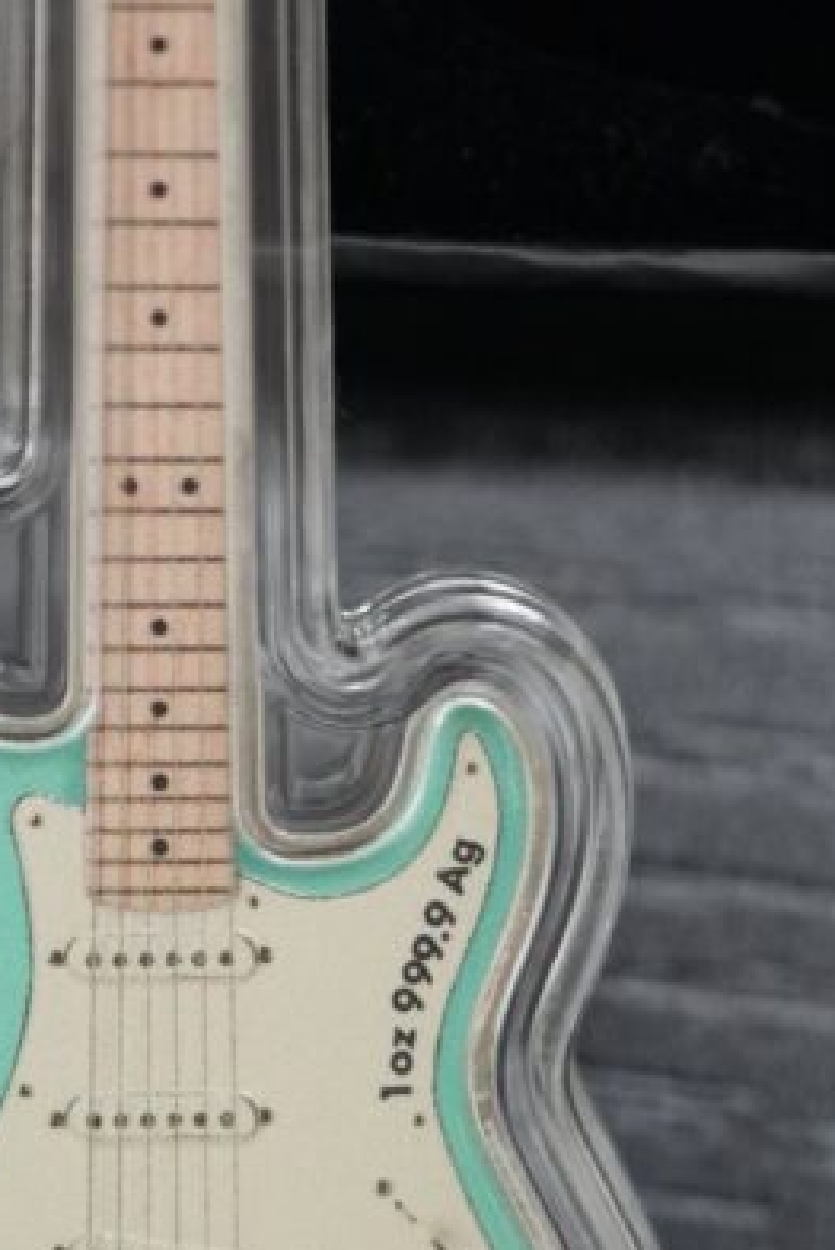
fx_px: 10731
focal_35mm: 309
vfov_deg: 6.7
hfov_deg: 4.5
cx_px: 201
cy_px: 507
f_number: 2.8
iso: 2000
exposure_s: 1/161
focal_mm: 90
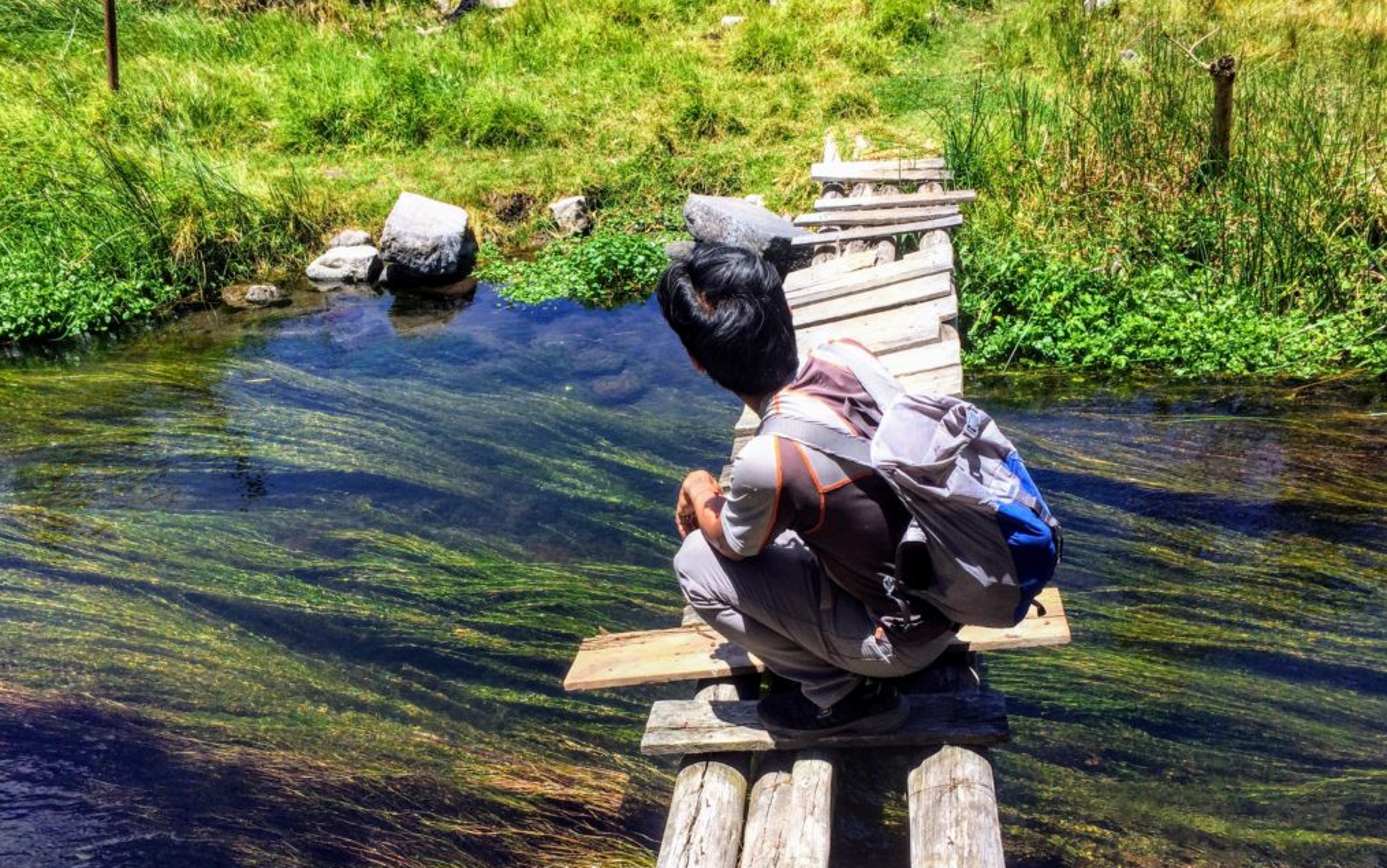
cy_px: 521
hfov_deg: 61.2
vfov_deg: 40.4
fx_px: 1172
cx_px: 690
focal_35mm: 31
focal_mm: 4.15
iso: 32
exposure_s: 1/1244
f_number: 2.2
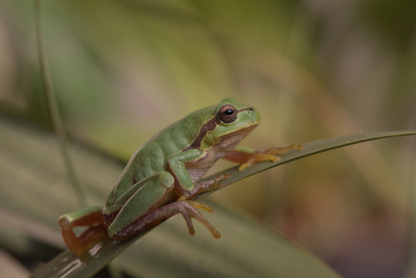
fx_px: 1213
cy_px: 139
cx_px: 208
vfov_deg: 13.0
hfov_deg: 19.5
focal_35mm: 105
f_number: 14
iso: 1000
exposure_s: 1/320
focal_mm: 105
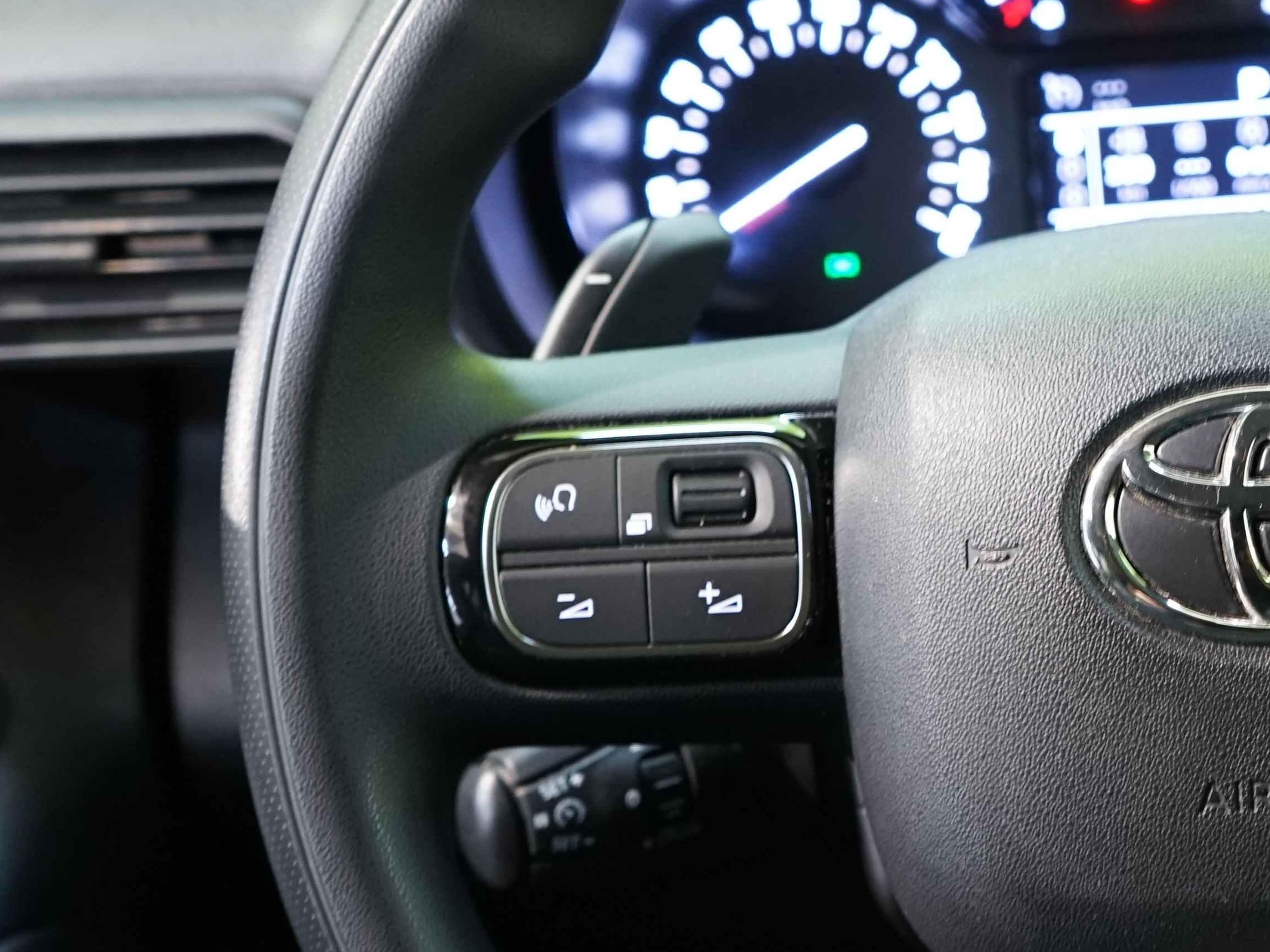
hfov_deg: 25.6
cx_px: 1217
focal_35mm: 73
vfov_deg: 20.2
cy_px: 520
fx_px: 2678
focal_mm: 29
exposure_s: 1/8
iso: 1250
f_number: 4
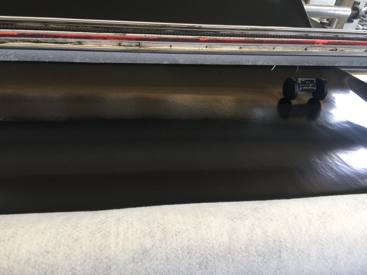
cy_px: 138
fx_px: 307
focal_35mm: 29
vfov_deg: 48.2
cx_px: 184
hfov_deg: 61.7
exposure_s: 1/33
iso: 32
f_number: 2.2
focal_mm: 4.15
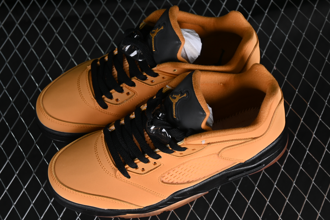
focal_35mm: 75
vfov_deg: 18.2
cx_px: 165
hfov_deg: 27.0
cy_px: 110
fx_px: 687
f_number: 6.3
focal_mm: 50
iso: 160
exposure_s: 1/60
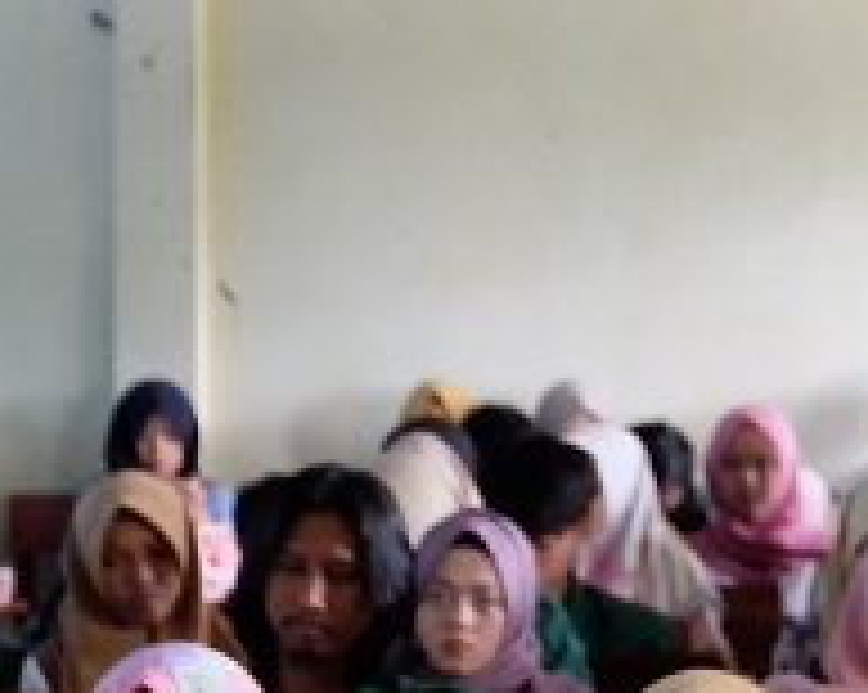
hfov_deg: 8.2
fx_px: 6005
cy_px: 340
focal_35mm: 234
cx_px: 1142
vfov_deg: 6.6
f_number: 5.6
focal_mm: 50
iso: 6400
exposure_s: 1/140
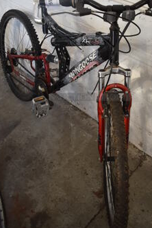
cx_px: 91
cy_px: 82
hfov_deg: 34.2
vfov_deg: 48.9
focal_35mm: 39
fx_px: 246
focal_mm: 18
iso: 800
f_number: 3.5
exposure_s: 1/160
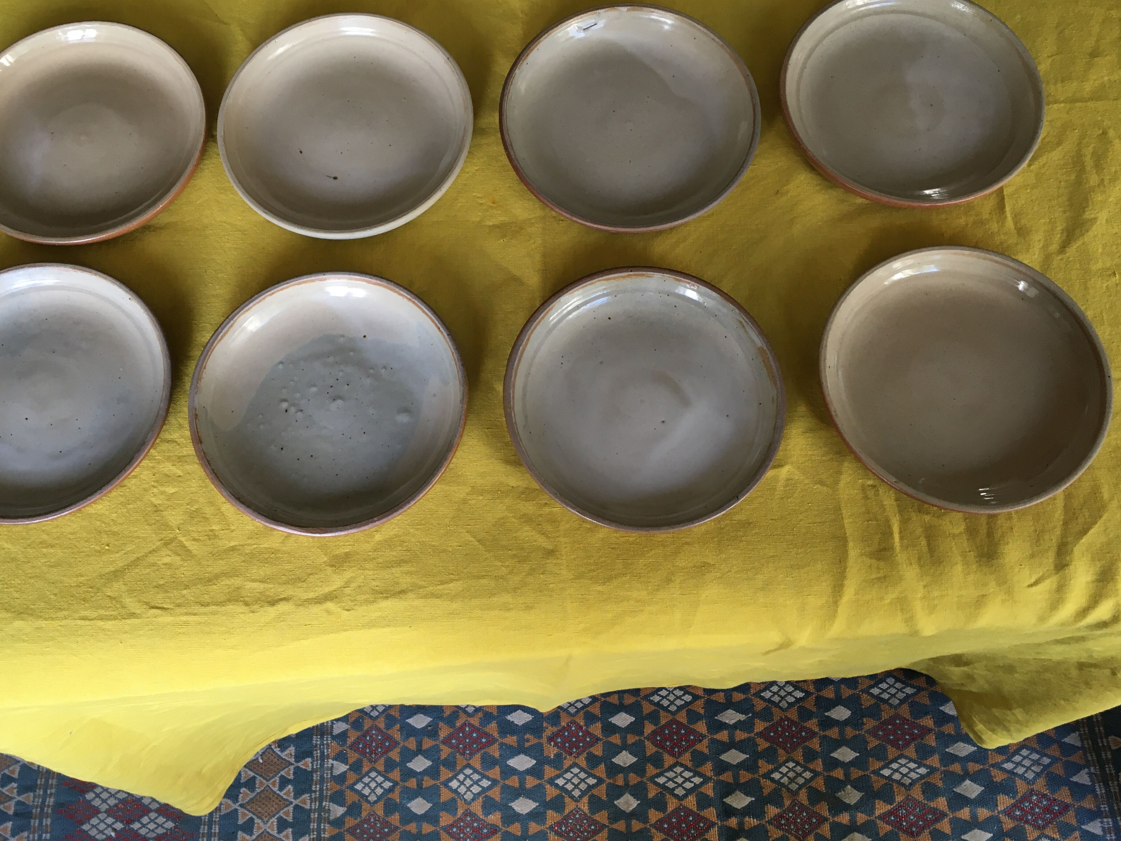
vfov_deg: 44.1
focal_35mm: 32
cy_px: 396
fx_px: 1036
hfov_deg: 56.7
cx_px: 514
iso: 64
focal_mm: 4.15
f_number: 2.2
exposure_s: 1/33
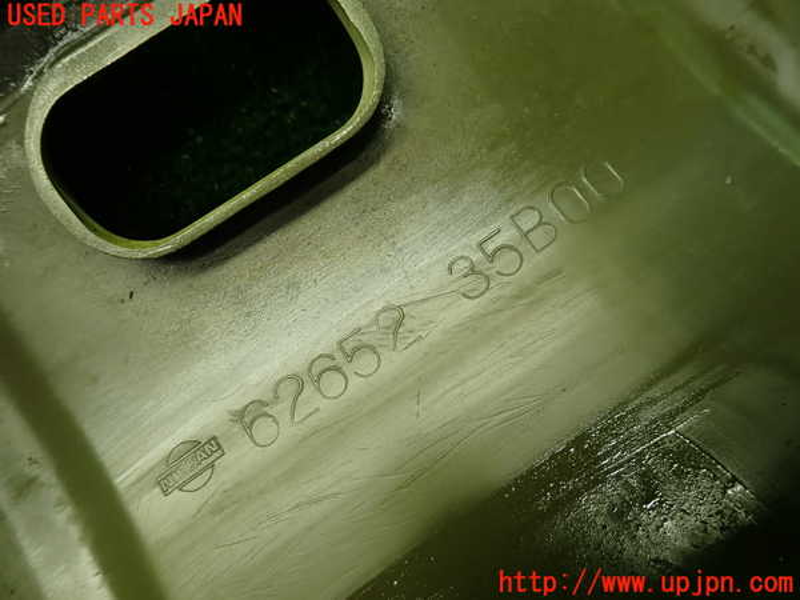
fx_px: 578
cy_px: 300
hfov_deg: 69.4
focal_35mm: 25
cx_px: 400
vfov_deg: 54.9
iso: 200
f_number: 2
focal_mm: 4.5
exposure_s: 1/60
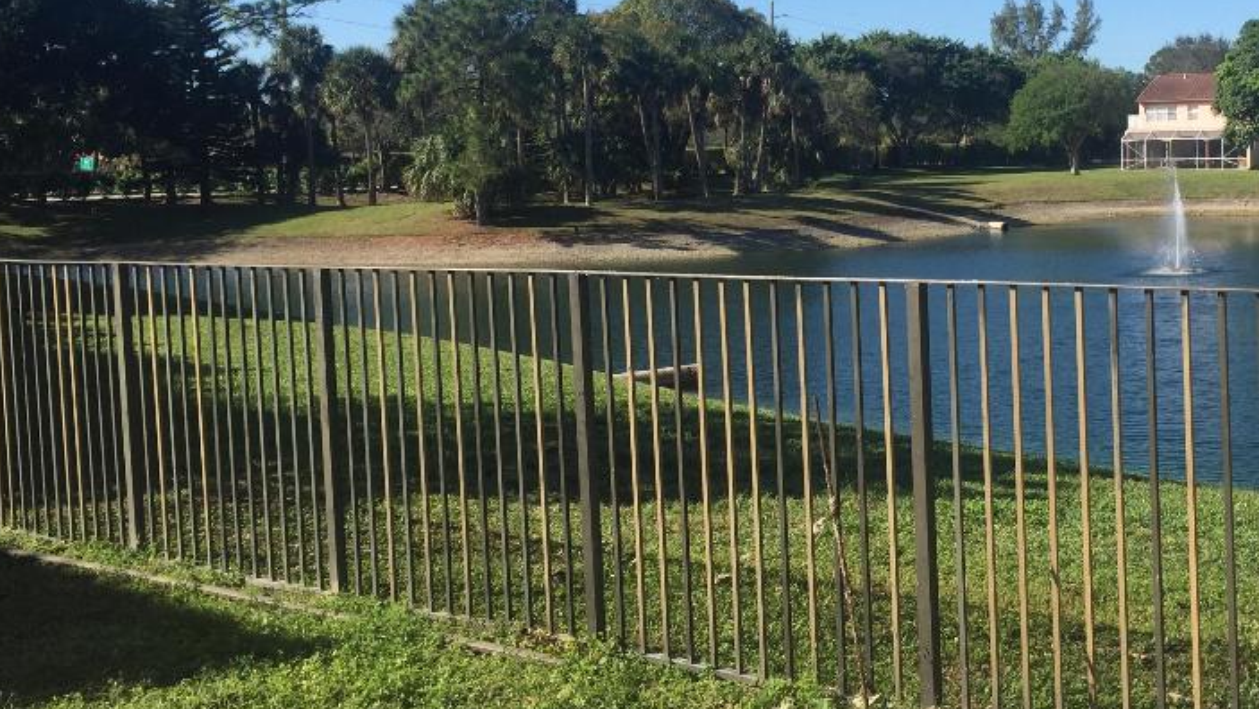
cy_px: 193
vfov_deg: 25.7
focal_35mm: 46
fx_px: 1536
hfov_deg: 43.6
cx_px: 888
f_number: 2.2
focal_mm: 4.15
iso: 32
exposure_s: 1/1464
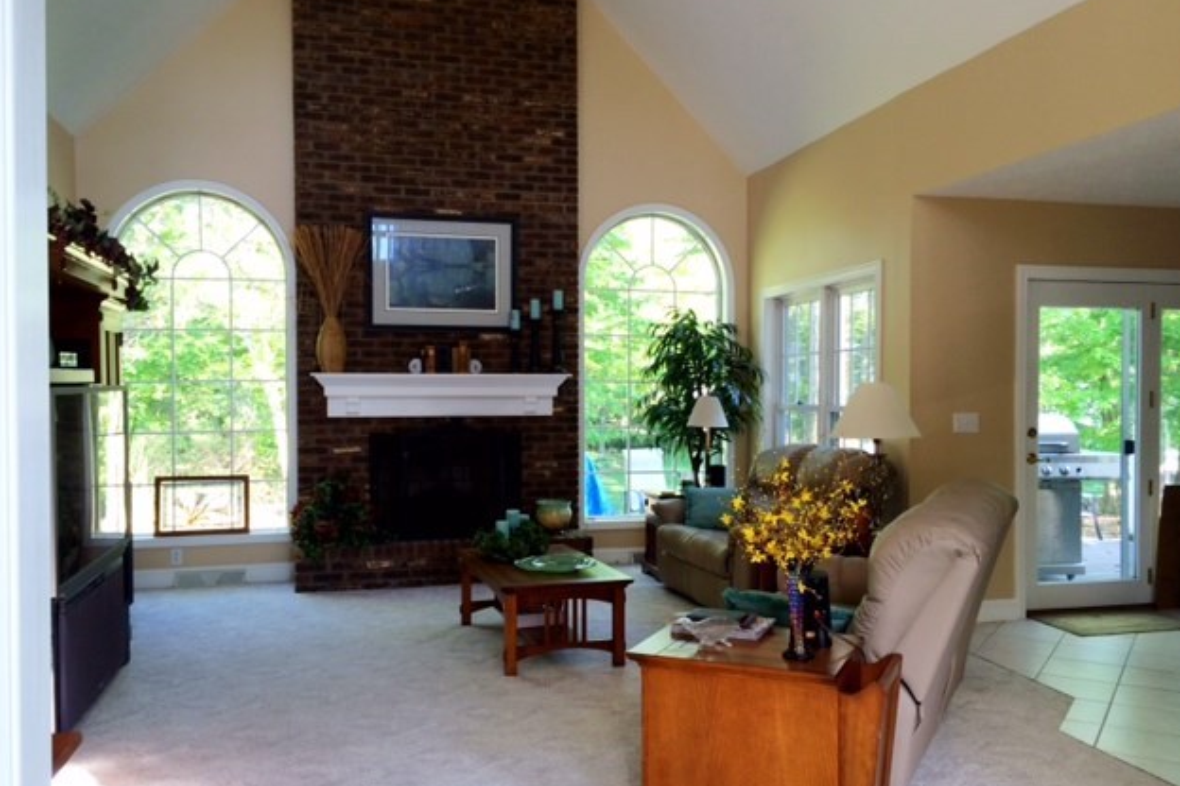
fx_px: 1049
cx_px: 603
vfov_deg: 41.1
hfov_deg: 58.7
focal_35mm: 32
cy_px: 406
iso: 40
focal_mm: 4.12
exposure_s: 1/40
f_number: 2.2
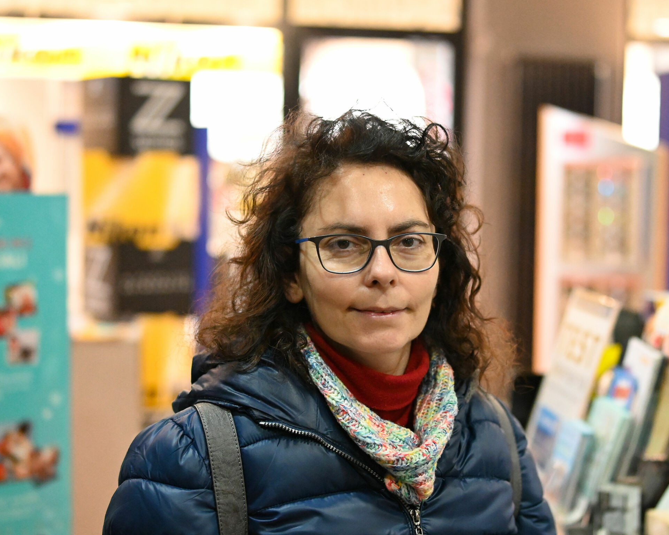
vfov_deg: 24.8
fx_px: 1219
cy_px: 260
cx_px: 382
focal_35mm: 62
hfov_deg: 30.6
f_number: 1.4
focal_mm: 35
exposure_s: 1/1000
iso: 4000
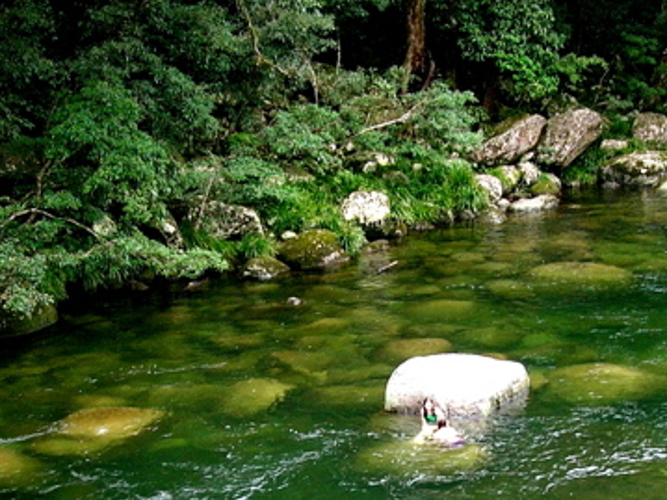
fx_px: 1194
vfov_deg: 23.5
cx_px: 195
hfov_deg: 30.8
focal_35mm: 62
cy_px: 334
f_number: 2.7
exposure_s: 1/31
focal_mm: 6
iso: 50
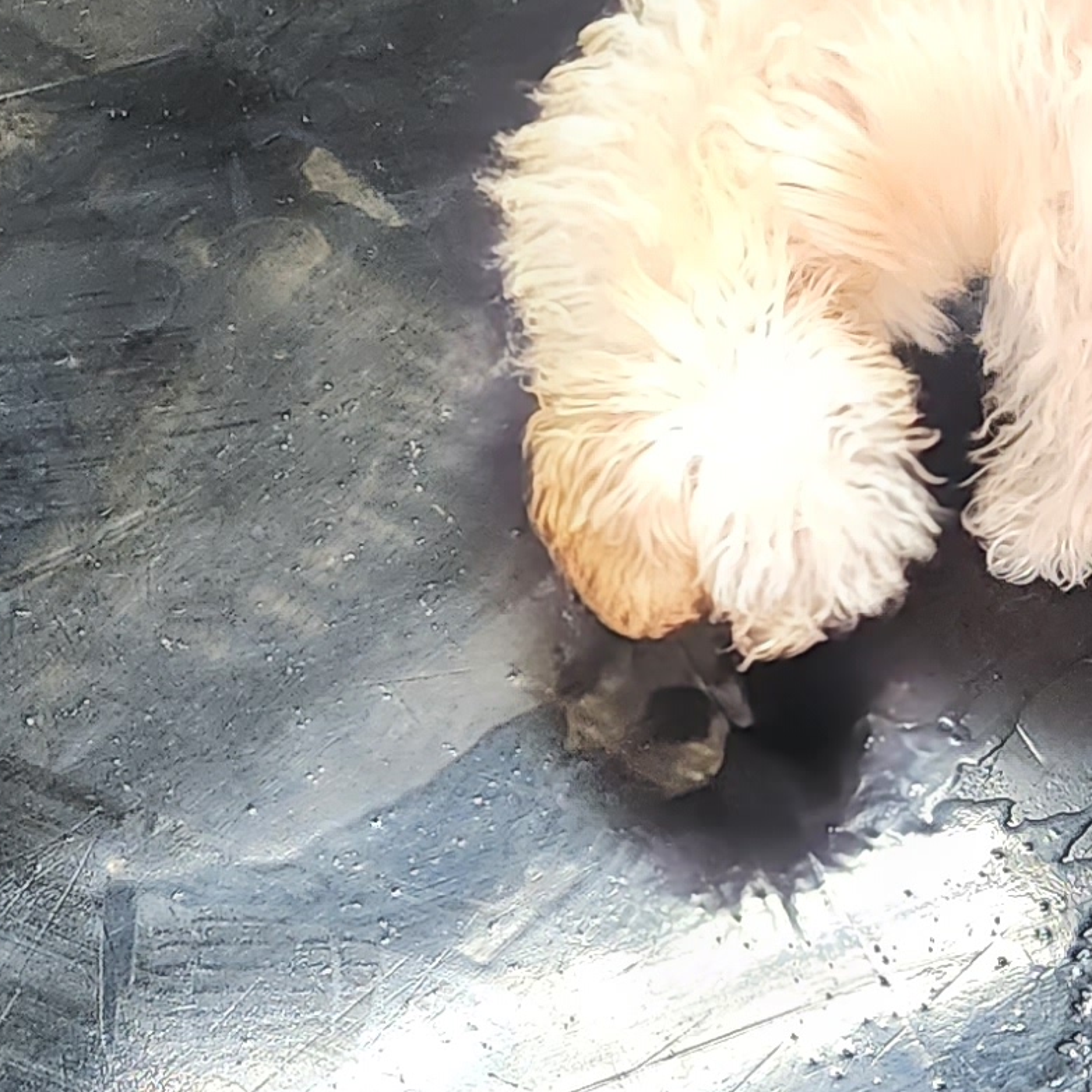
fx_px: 3712
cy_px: 609
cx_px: 716
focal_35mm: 104
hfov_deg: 16.7
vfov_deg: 16.7
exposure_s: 1/120
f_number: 1.8
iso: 320
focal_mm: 5.4
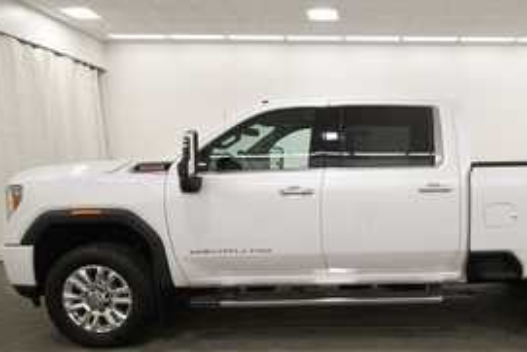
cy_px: 229
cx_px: 377
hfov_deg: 62.7
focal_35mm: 28
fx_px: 410
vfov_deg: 45.9
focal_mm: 13
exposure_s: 1/250
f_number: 5
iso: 800
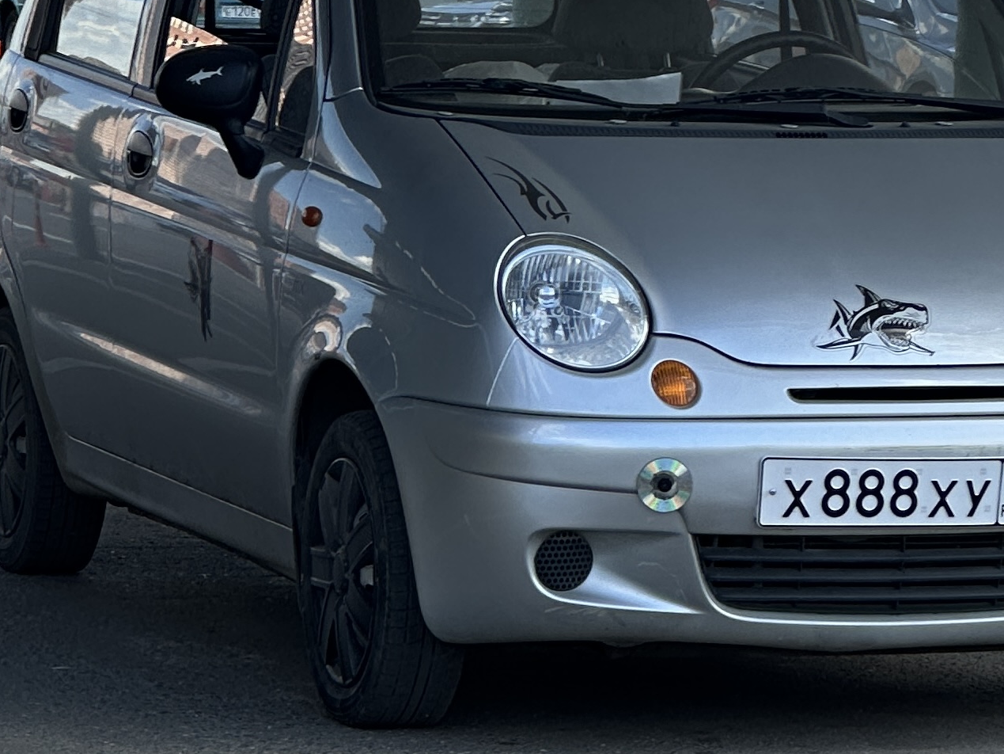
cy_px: 268
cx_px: 627
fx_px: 3220
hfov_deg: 17.7
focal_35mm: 111
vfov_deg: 13.3
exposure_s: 1/258
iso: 32
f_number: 2.8
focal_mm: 9
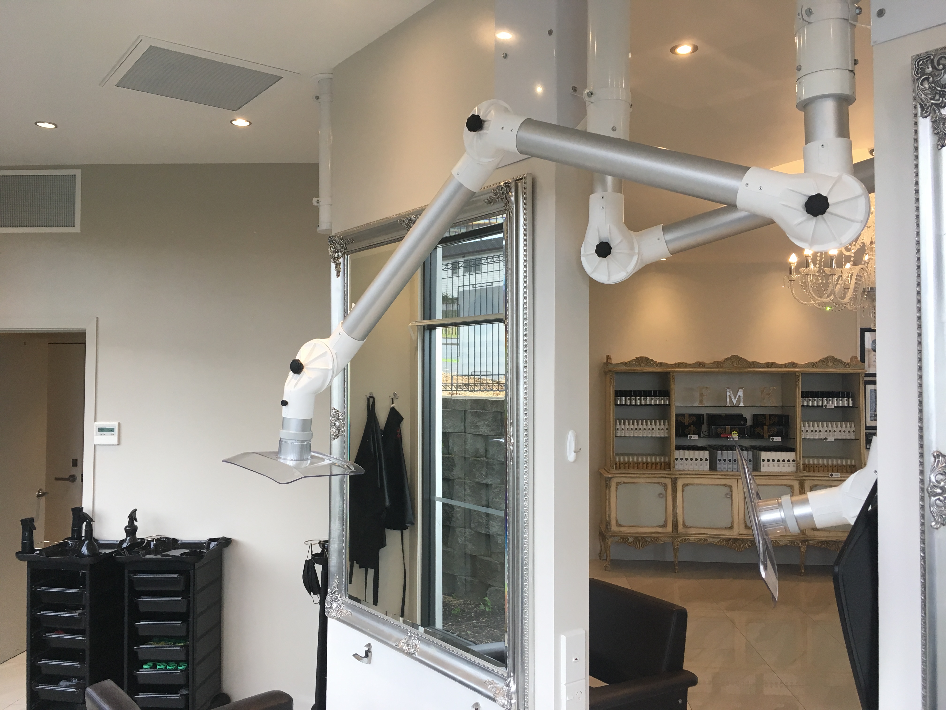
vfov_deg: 48.2
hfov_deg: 61.7
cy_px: 355
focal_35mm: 29
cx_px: 473
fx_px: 793
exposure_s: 1/33
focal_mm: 4.15
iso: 32
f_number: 2.2
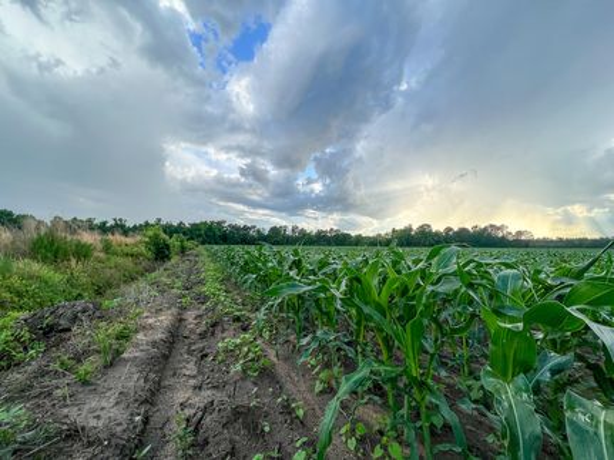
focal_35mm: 13
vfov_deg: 89.9
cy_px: 230
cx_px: 307
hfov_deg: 106.2
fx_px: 231
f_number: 1.8
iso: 32
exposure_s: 1/750
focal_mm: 1.57
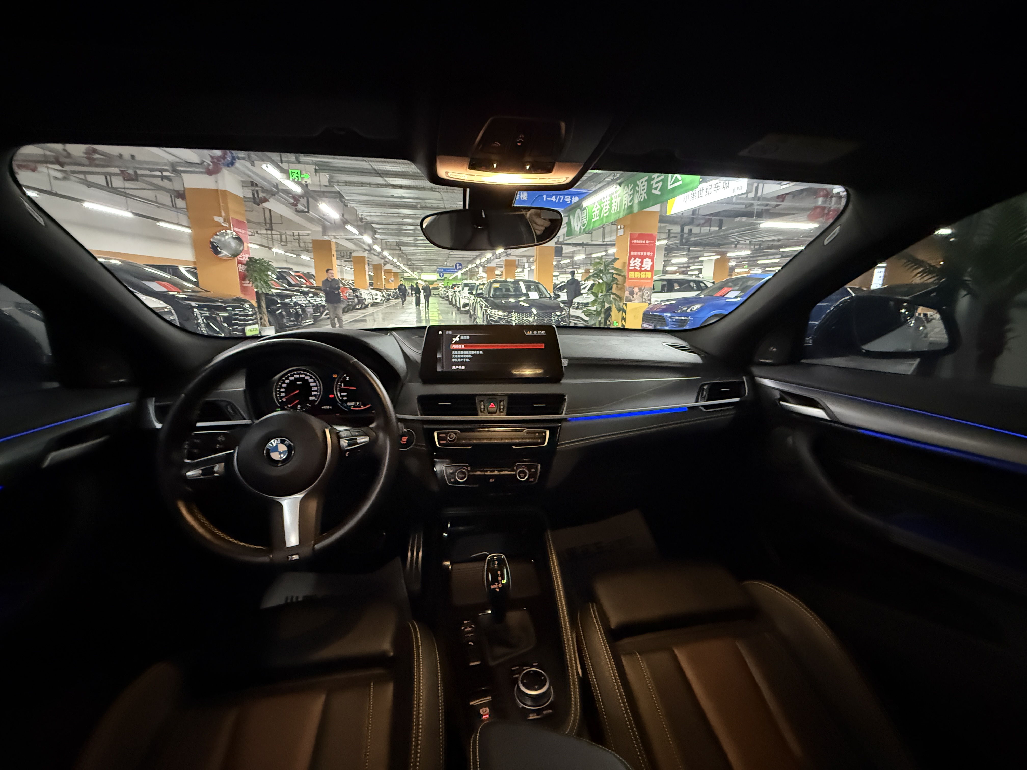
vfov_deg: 85.7
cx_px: 514
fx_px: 415
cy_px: 385
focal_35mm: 14
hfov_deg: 102.1
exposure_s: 1/20
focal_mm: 2.22
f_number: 2.2
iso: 2500
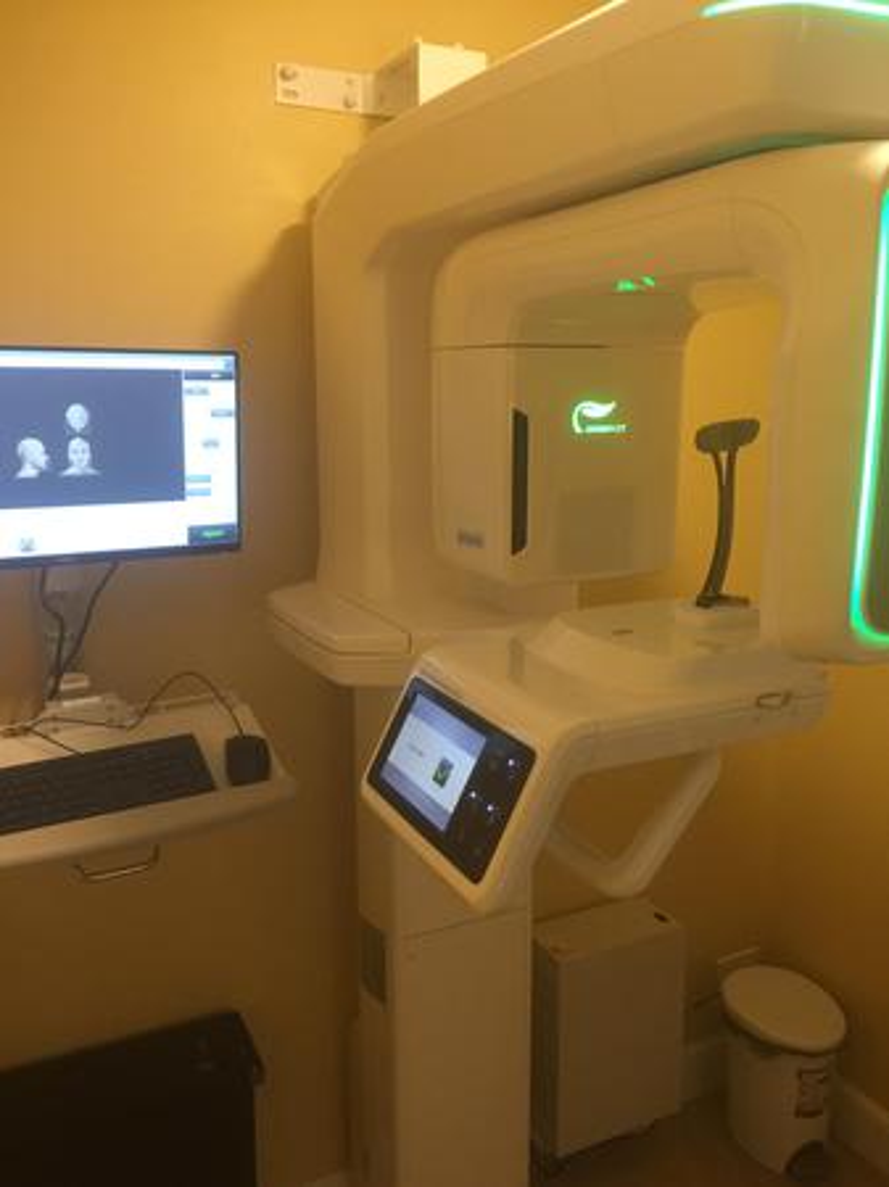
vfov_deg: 61.7
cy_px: 594
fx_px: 994
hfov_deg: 48.2
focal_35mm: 29
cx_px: 444
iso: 64
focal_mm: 4.15
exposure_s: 1/15
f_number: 2.2
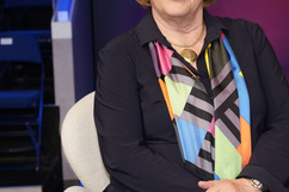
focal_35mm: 97
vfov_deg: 14.1
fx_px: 778
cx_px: 206
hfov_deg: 20.9
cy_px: 80
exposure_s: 1/160
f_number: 5
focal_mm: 52
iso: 2000
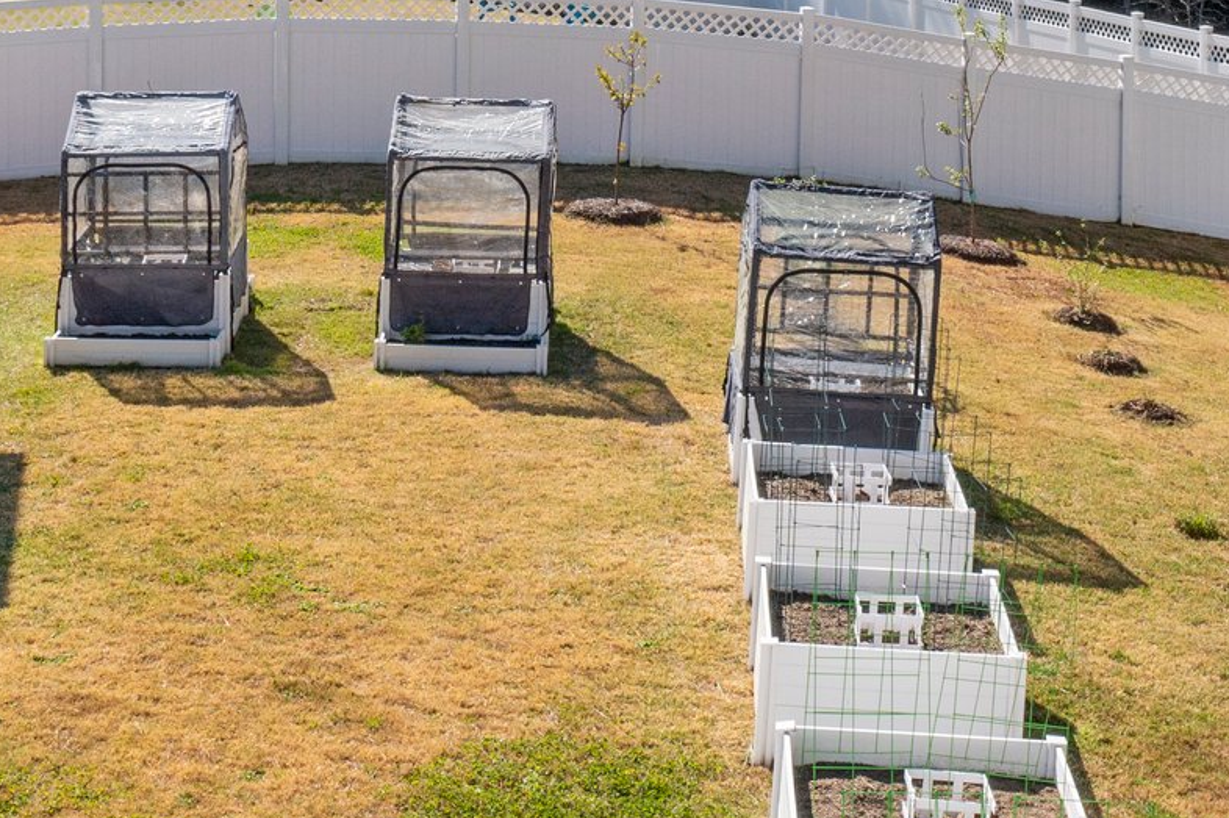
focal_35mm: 73
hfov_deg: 27.6
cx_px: 760
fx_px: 2490
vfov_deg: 18.6
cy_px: 303
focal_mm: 10.26
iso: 100
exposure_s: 1/500
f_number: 6.3
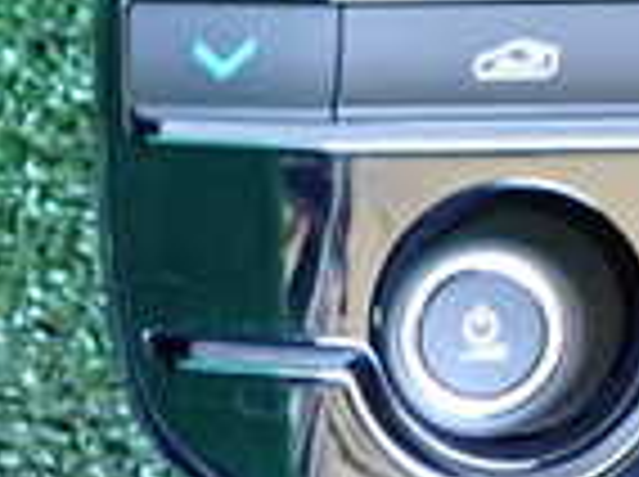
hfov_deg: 15.6
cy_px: -86
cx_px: 1197
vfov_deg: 13.6
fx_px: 1953
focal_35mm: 106
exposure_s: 1/30
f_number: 2
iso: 500
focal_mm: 4.5
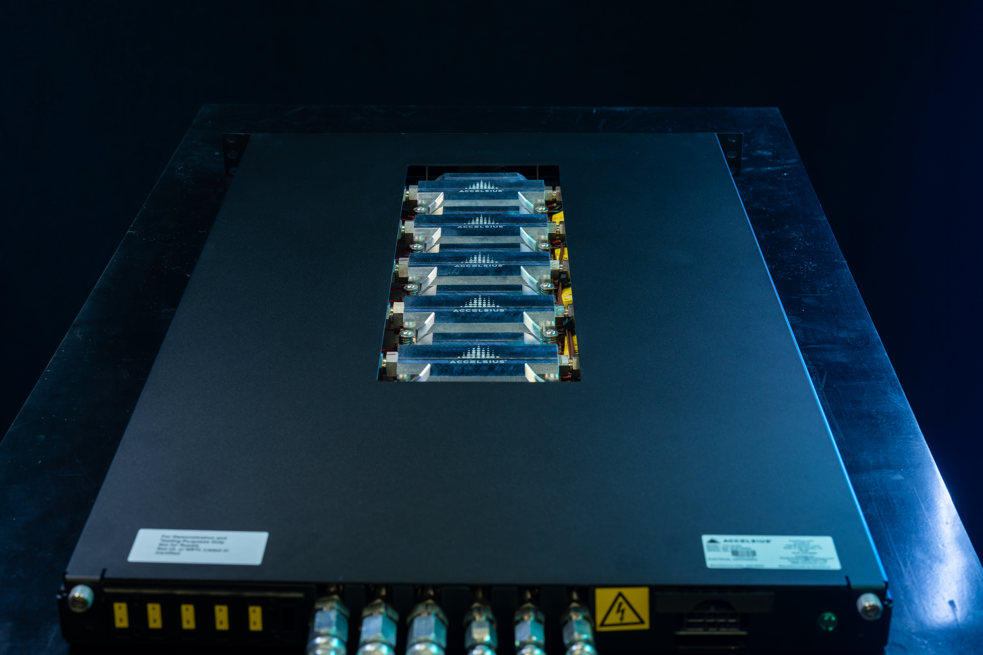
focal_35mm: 59
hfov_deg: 33.9
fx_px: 1611
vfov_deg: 23.0
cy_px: 338
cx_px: 479
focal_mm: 50
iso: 250
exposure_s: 1/15
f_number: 8
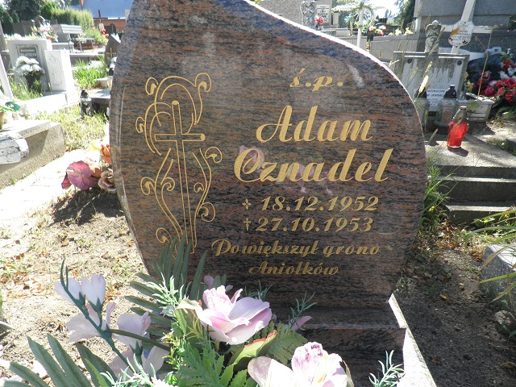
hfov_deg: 71.6
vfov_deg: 56.8
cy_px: 194
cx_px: 258
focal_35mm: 24
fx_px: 358
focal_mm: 4.3
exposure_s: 1/200
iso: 64
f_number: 3.3
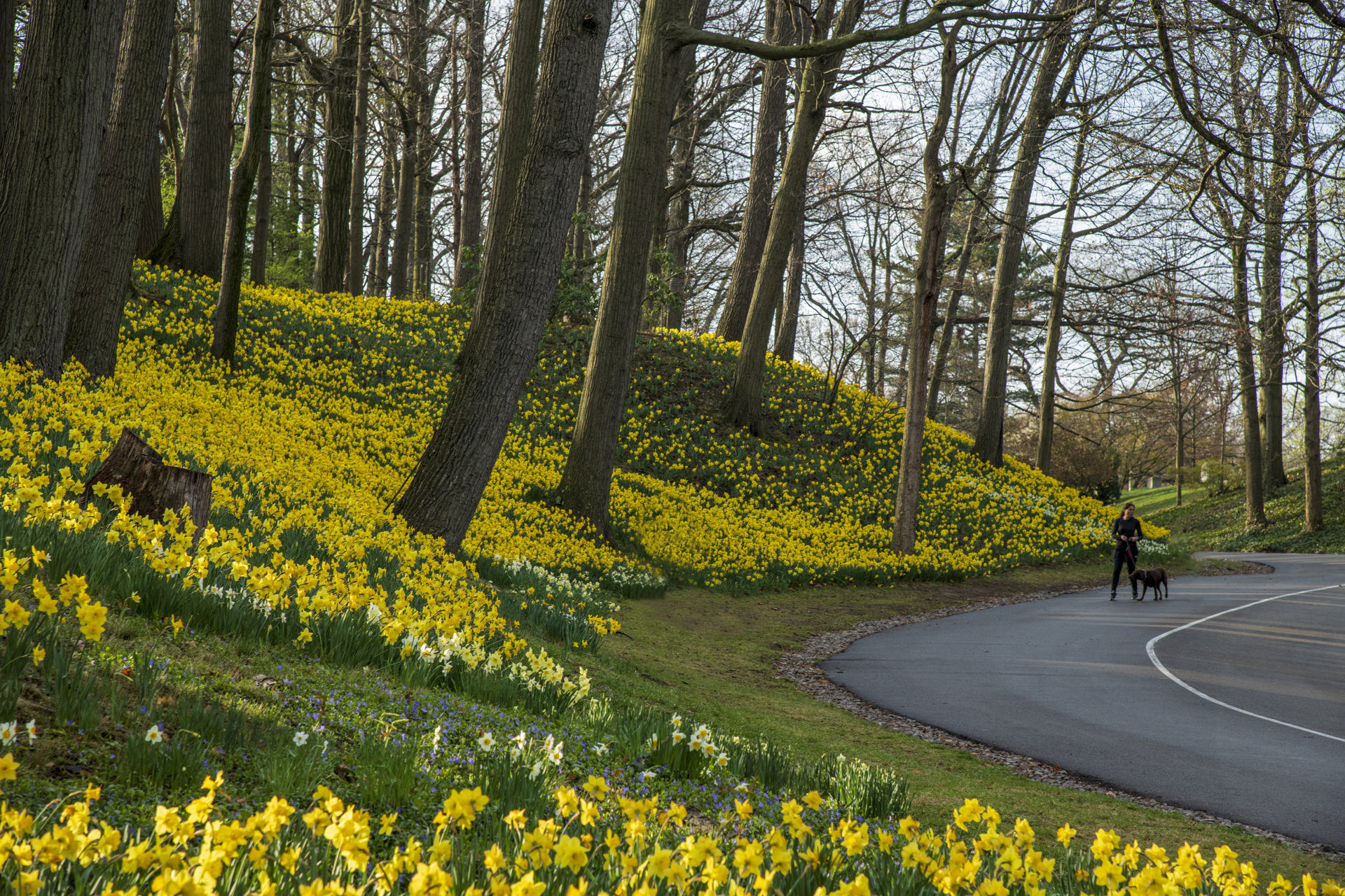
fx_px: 3549
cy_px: 448
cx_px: 672
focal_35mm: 95
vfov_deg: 14.4
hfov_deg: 21.5
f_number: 8
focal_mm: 95
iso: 320
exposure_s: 1/320
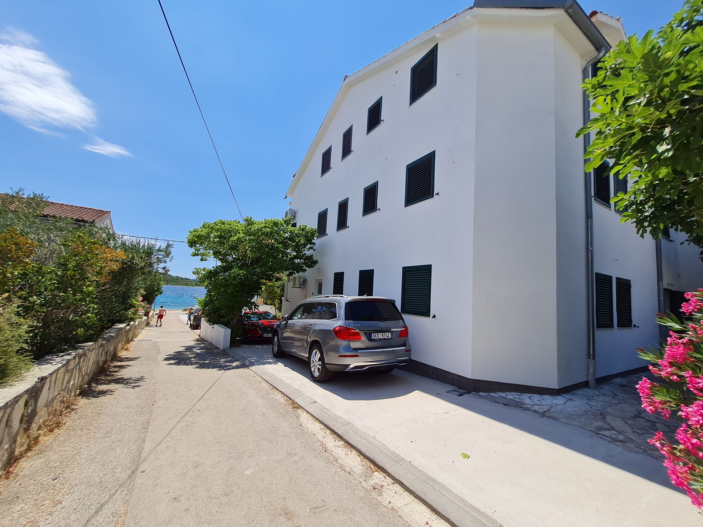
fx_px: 264
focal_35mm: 13
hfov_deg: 106.2
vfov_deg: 89.9
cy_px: 264
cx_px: 352
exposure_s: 1/1744
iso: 50
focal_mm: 1.74
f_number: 2.2
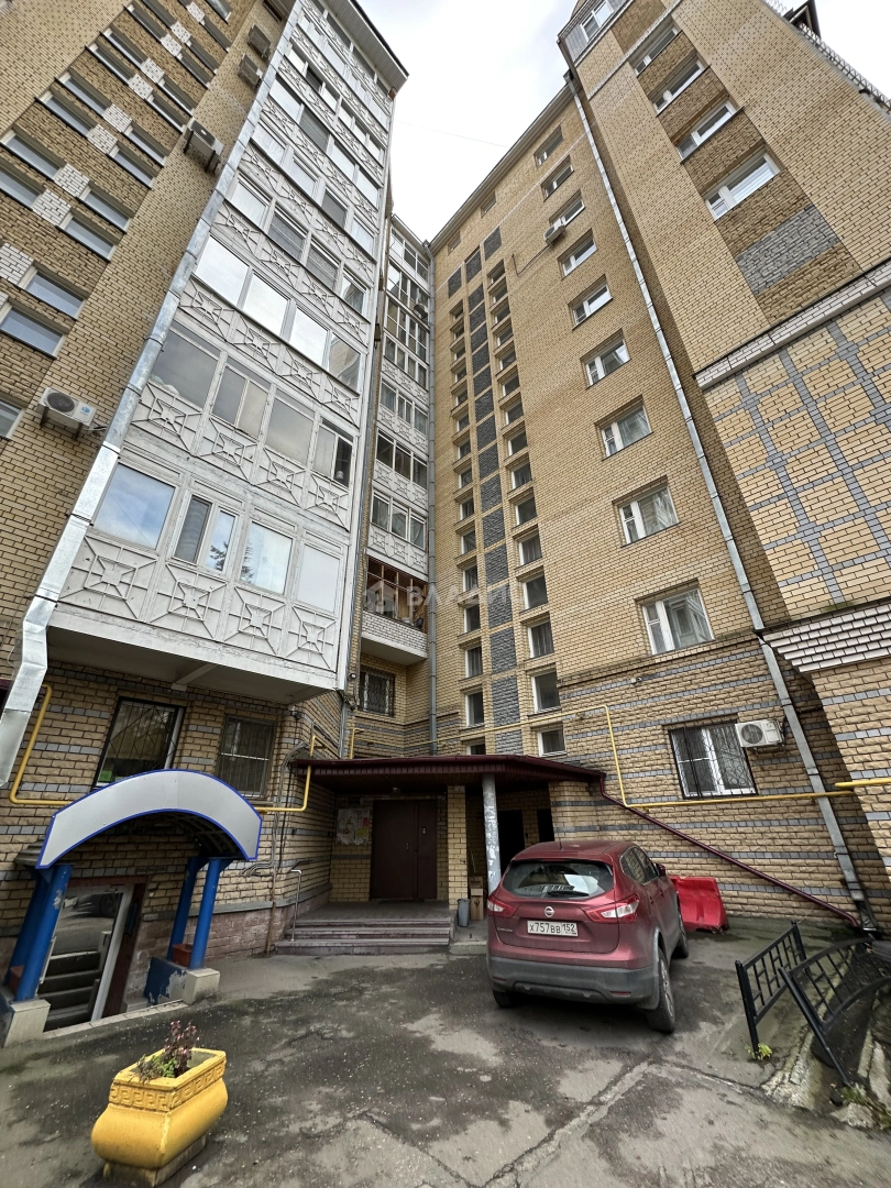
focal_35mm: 14
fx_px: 480
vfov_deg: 102.1
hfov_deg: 85.7
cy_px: 594
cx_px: 446
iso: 50
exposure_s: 1/99
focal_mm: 2.22
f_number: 2.2
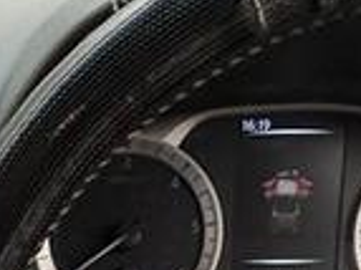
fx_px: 917
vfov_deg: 14.4
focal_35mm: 88
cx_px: 50
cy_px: 507
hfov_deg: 21.9
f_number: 2.2
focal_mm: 2.22
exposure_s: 1/73
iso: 200
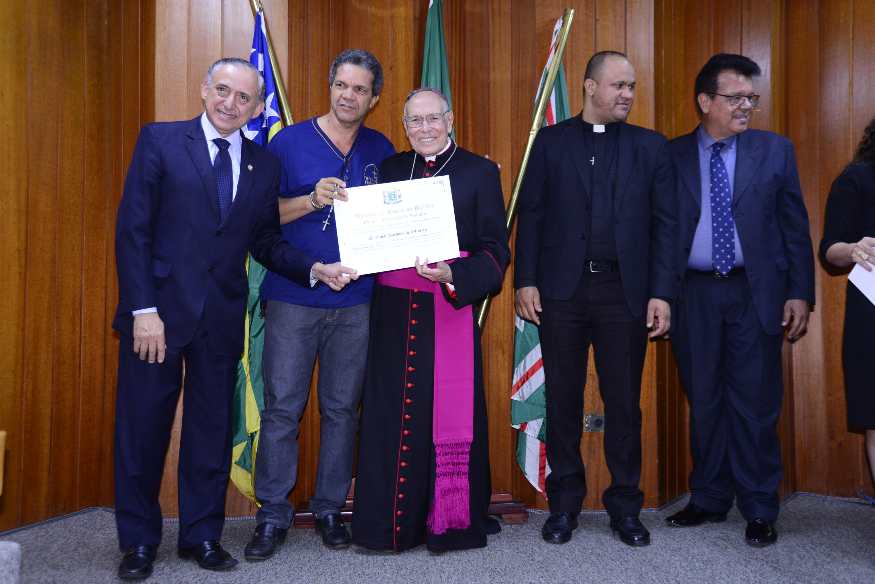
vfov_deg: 37.9
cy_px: 292
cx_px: 438
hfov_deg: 54.4
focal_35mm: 35
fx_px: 851
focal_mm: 35
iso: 2000
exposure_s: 1/60
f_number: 4.5
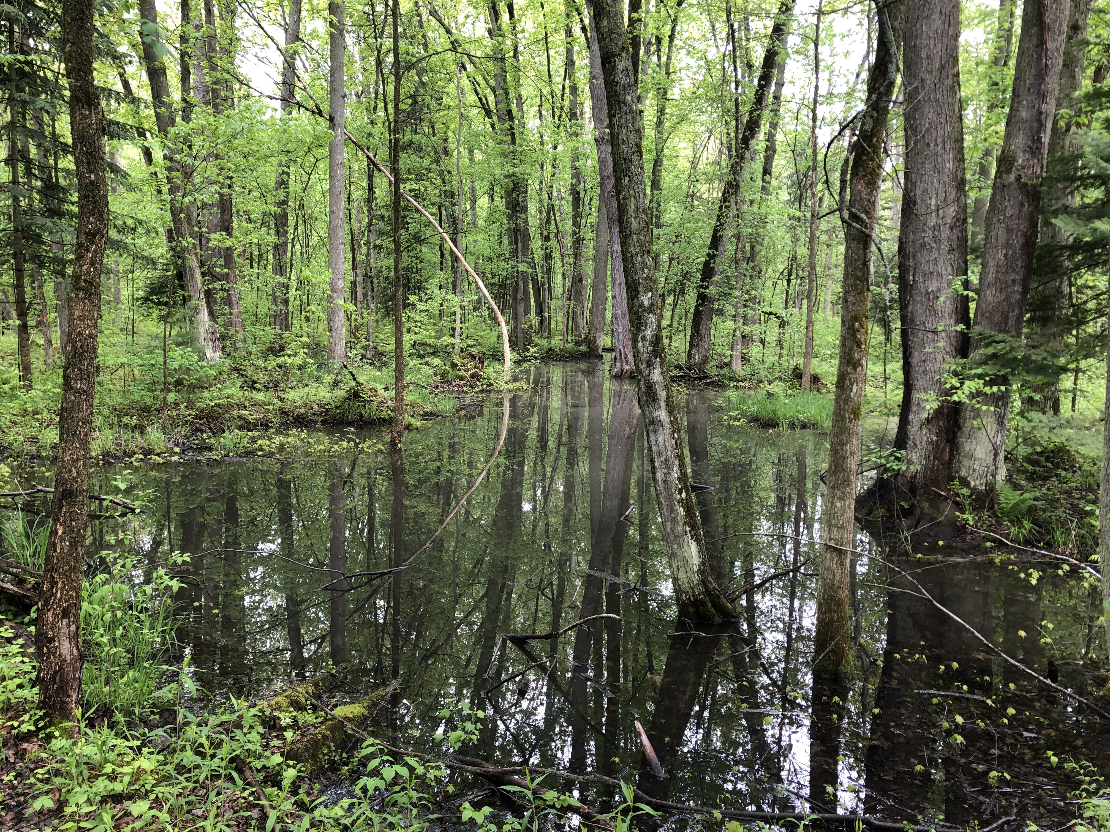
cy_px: 416
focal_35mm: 28
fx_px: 898
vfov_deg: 49.7
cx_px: 555
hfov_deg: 63.4
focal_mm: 3.99
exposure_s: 1/120
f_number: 1.8
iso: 50
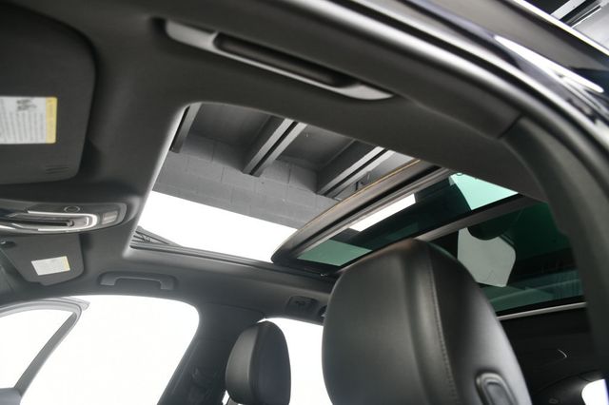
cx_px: 304
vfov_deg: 47.9
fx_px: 456
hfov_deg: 67.4
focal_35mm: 27
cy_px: 202
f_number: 4
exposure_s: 1/160
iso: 100
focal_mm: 18
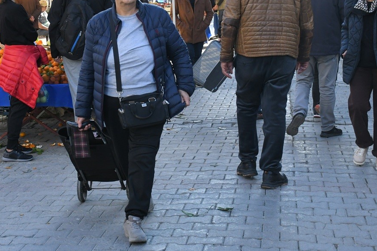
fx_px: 796
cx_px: 158
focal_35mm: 76
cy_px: 77
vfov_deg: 17.9
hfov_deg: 26.6
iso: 1250
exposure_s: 1/1000
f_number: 5.6
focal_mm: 32
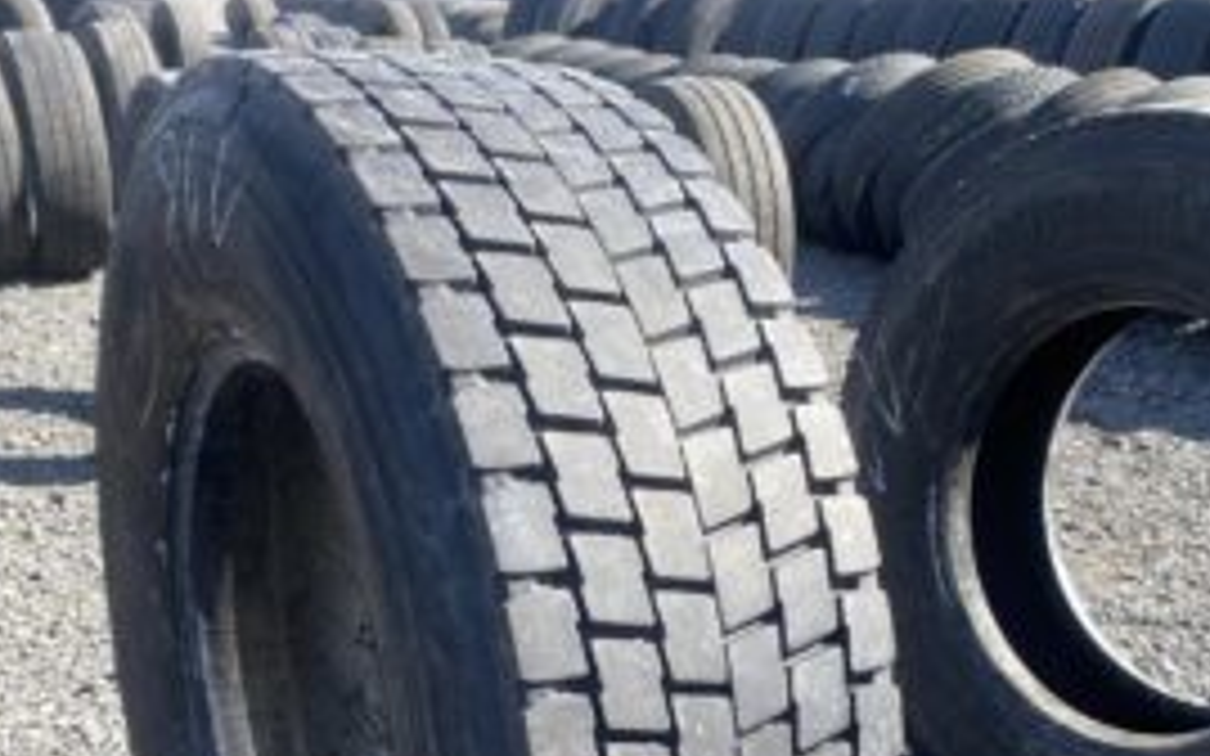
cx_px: 630
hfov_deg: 45.3
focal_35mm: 44
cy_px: 686
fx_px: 1451
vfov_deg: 28.1
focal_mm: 4.25
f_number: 1.8
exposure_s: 1/782
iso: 32
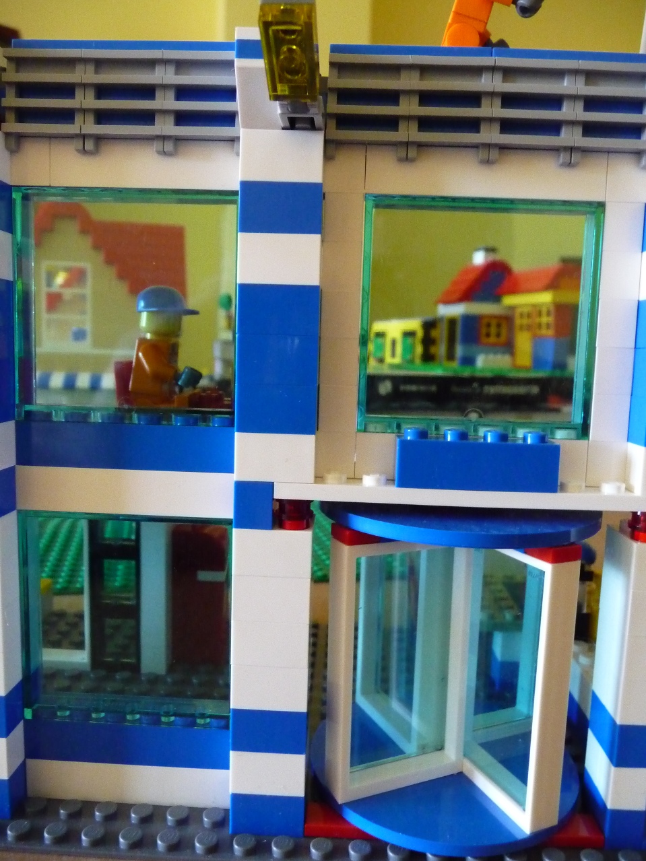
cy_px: 430
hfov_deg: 49.7
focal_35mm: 28
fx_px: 697
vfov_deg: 63.4
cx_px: 323
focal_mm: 4.7
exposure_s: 1/25
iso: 800
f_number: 3.3
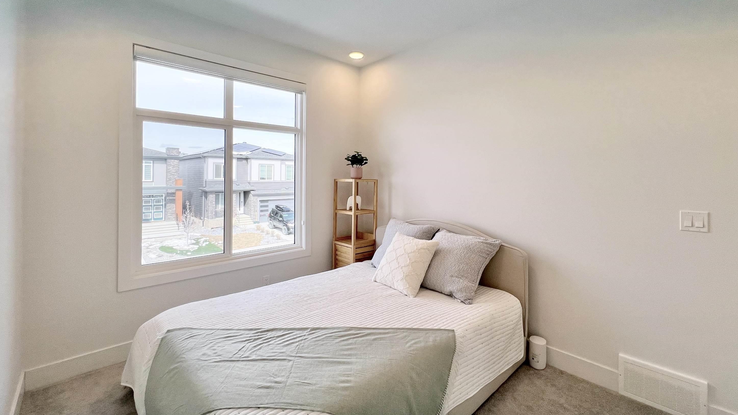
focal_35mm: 15
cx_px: 383
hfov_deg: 102.9
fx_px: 294
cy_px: 176
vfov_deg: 70.1
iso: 32
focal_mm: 1.57
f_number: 1.8
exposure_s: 1/321
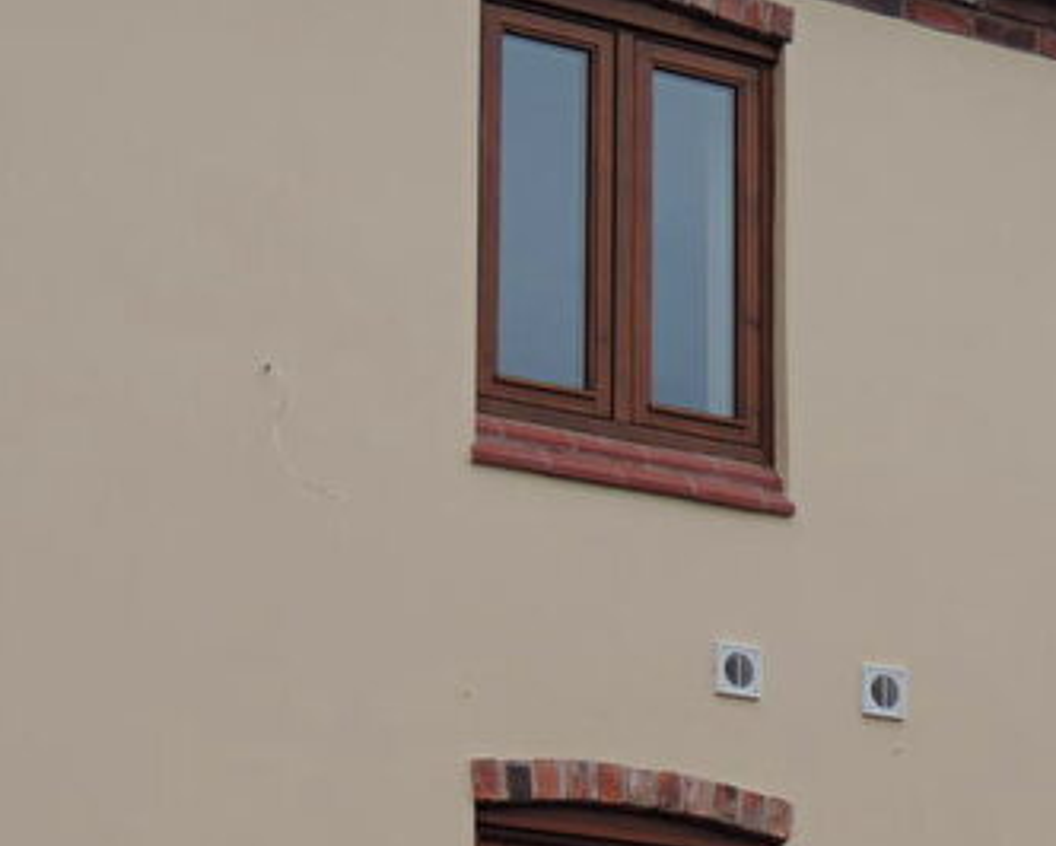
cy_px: 778
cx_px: 856
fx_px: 4503
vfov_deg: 10.7
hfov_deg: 13.3
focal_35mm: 144
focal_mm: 12.4
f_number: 3.9
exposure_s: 1/320
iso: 80
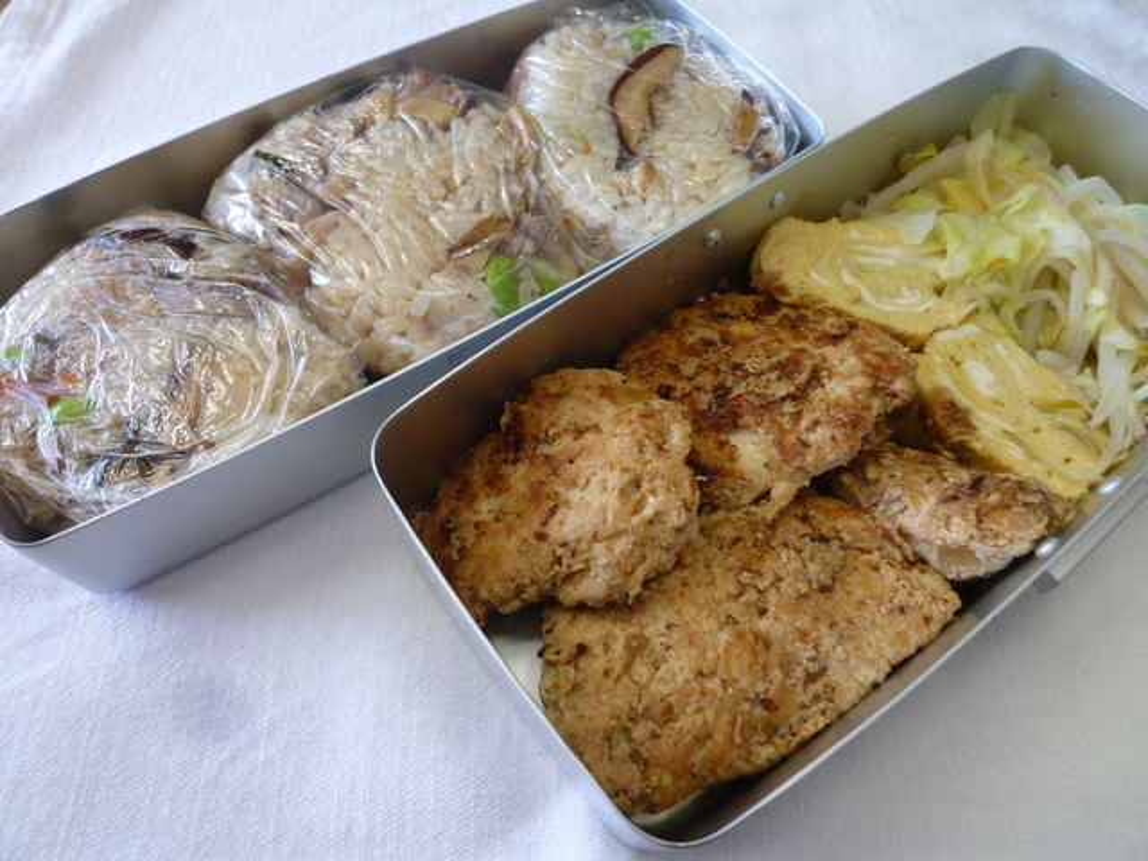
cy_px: 430
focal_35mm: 25
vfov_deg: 54.9
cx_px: 574
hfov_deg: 69.4
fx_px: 829
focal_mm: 4.5
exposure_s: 1/30
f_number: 2.8
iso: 80
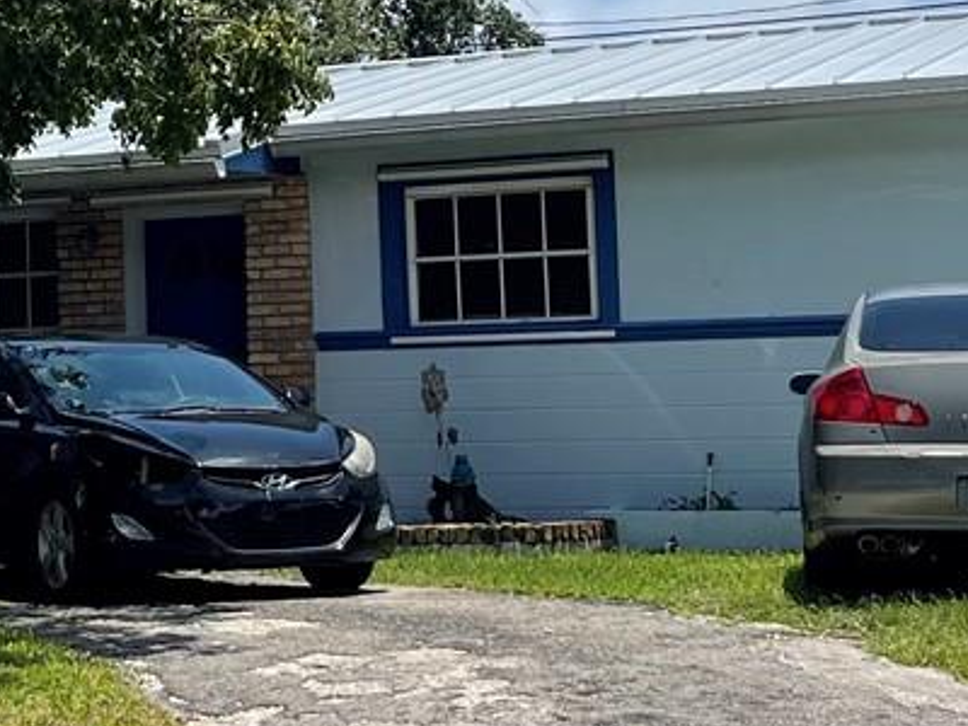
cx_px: 87
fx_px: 2796
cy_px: 85
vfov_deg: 14.7
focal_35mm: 100
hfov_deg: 19.3
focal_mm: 5.1
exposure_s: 1/4348
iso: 32
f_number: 1.6
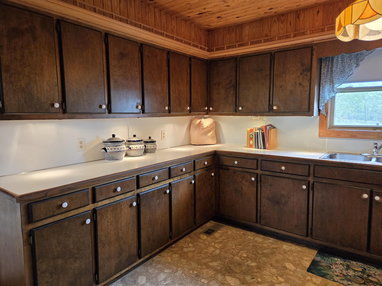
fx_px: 254
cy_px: 143
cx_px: 191
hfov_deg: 73.9
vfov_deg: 58.9
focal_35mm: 23
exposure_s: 1/120
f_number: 1.8
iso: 400
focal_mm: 5.4
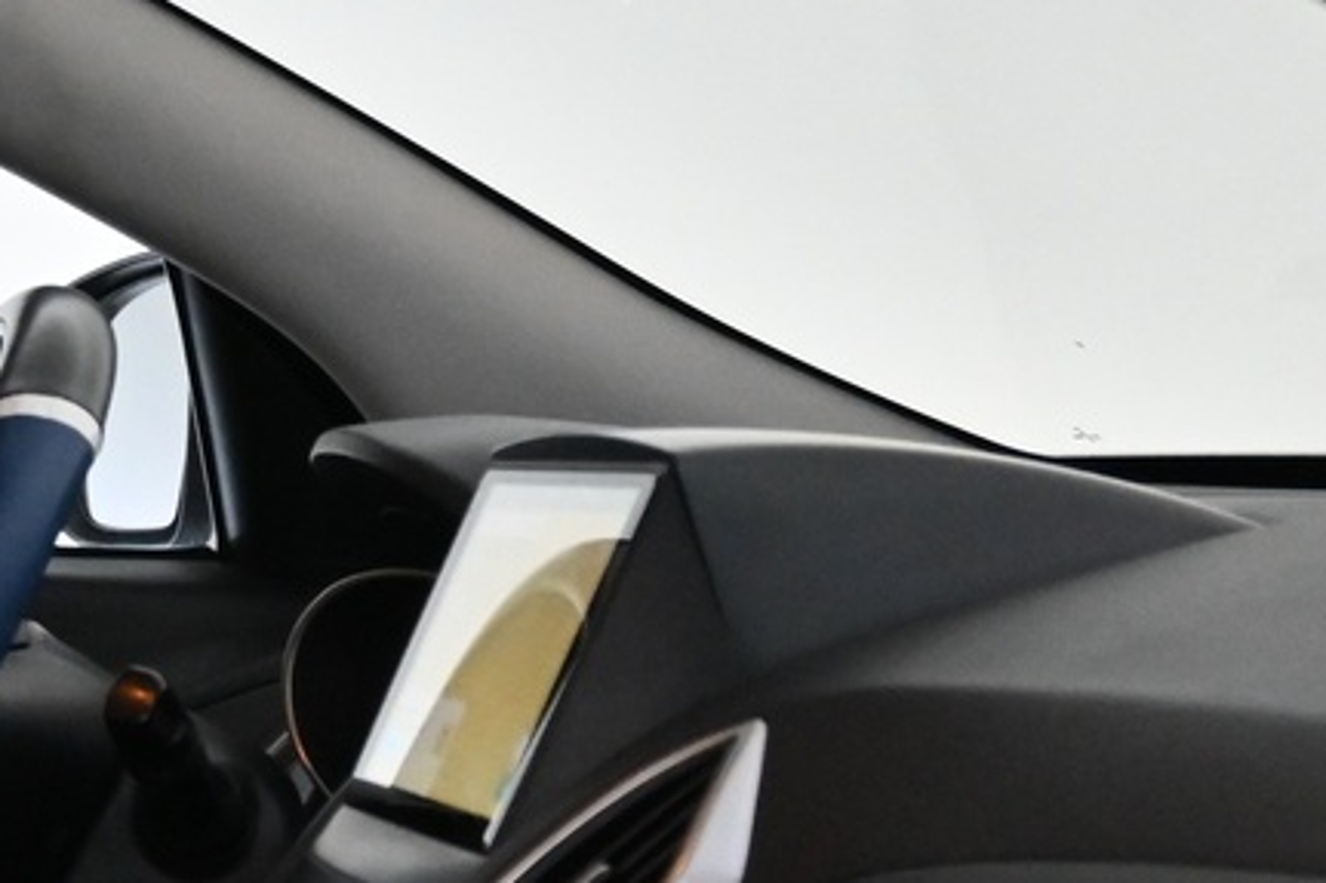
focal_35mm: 124
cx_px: -295
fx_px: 4565
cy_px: 738
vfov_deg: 11.0
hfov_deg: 15.9
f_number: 4
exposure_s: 1/80
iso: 3200
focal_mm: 22
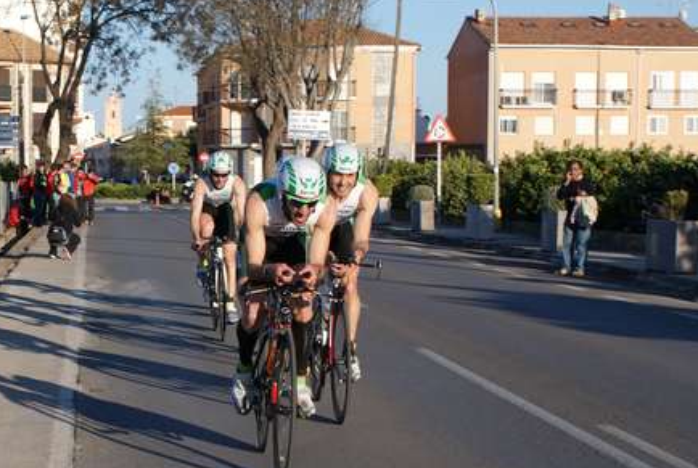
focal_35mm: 83
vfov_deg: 16.4
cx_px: 138
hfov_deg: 24.1
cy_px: 373
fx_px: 1612
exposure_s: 1/160
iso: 100
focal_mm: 30
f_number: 9
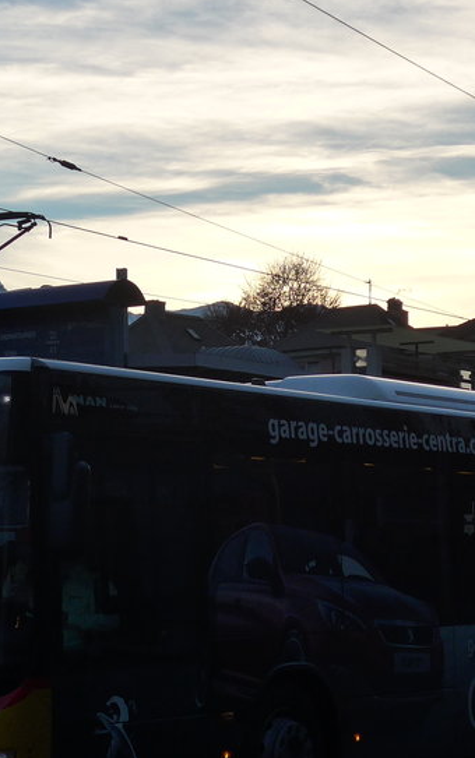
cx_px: 207
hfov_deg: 12.7
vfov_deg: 20.2
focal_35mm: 103
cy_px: 377
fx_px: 2131
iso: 125
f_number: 2.8
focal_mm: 9
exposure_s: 1/1000
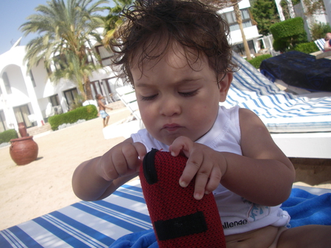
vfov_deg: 37.8
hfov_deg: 49.0
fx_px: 364
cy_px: 124
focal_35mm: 38
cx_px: 166
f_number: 3.3
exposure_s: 1/800
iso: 80
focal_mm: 6.3
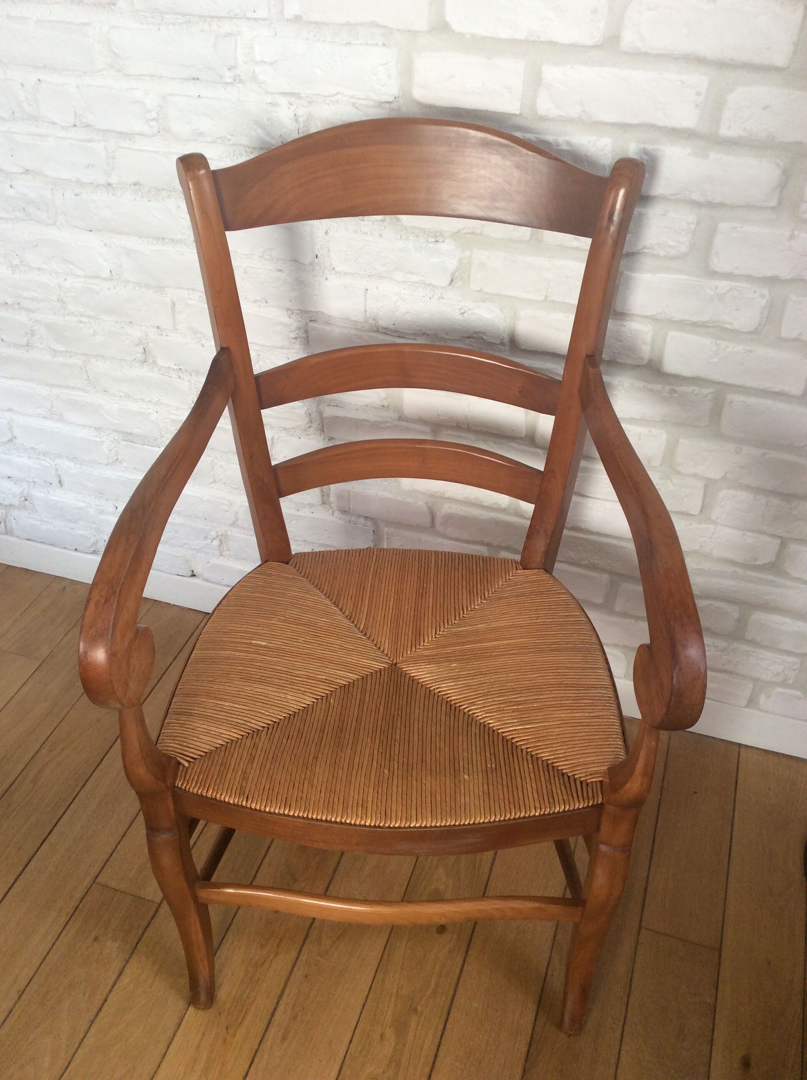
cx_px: 404
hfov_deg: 44.1
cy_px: 540
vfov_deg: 56.9
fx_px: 997
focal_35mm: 32
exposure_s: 1/25
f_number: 2.4
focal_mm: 3.3
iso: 50
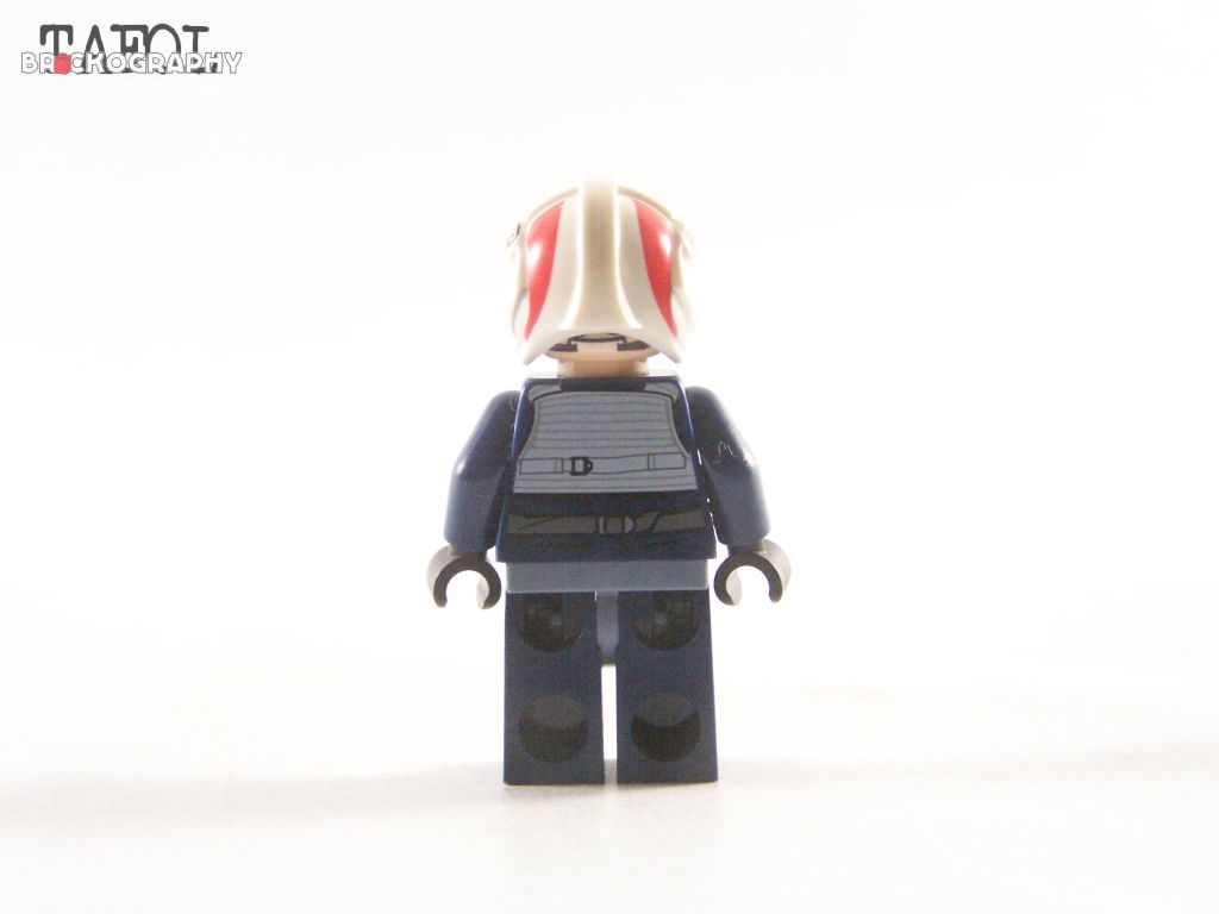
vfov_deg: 22.9
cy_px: 457
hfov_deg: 30.3
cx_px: 610
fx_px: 2254
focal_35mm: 64
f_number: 3.2
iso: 400
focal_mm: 10.7
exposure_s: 1/60
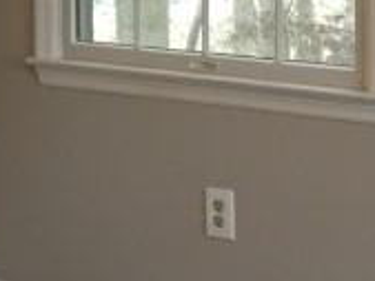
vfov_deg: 8.9
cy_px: -38
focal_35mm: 165
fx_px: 1789
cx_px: -171
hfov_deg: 11.5
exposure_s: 1/10
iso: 100
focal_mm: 4.15
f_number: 2.2
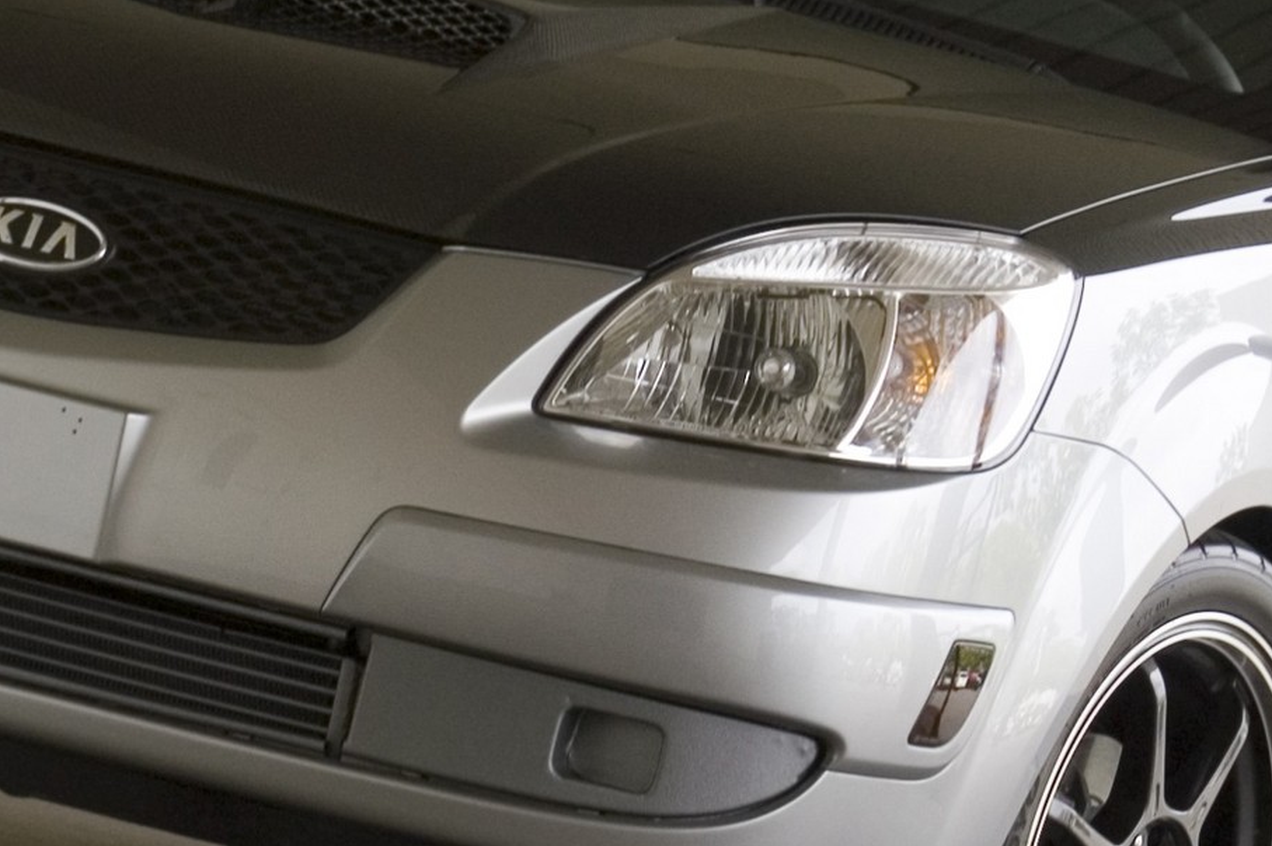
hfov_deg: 4.5
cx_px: 718
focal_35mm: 463
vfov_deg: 3.0
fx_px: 16344
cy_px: 287
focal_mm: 112
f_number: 9
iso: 200
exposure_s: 1/60
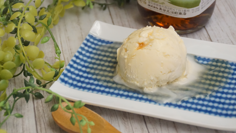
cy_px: 47
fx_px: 807
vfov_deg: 9.4
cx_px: 123
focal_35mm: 129
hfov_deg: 16.6
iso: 4000
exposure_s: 1/500
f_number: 6.3
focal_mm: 70
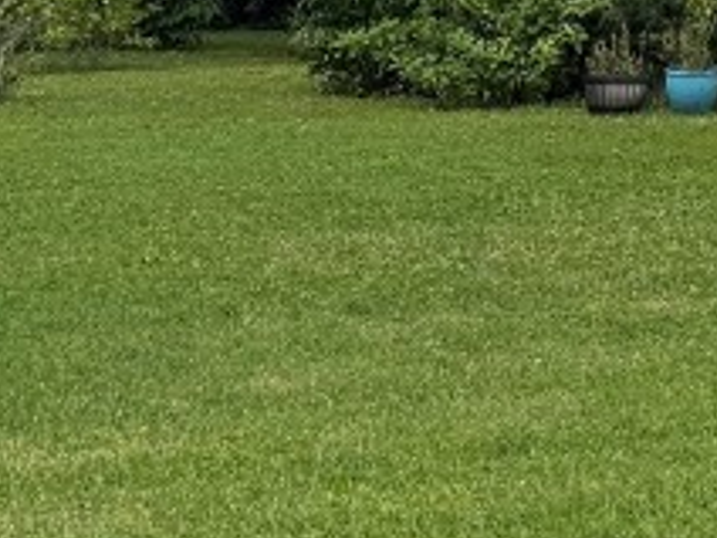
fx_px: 2403
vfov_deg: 11.7
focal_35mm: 116
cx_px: 1268
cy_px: -480
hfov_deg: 14.9
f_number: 1.78
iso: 80
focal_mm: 6.76
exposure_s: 1/4608
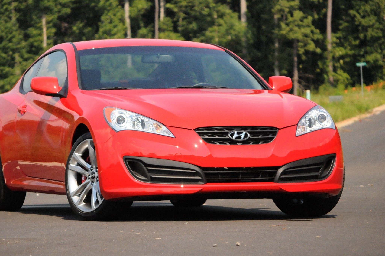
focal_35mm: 193
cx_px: 171
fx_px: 2058
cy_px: 111
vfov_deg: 7.1
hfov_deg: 10.7
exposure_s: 1/8000
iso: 2000
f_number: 5.6
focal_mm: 105
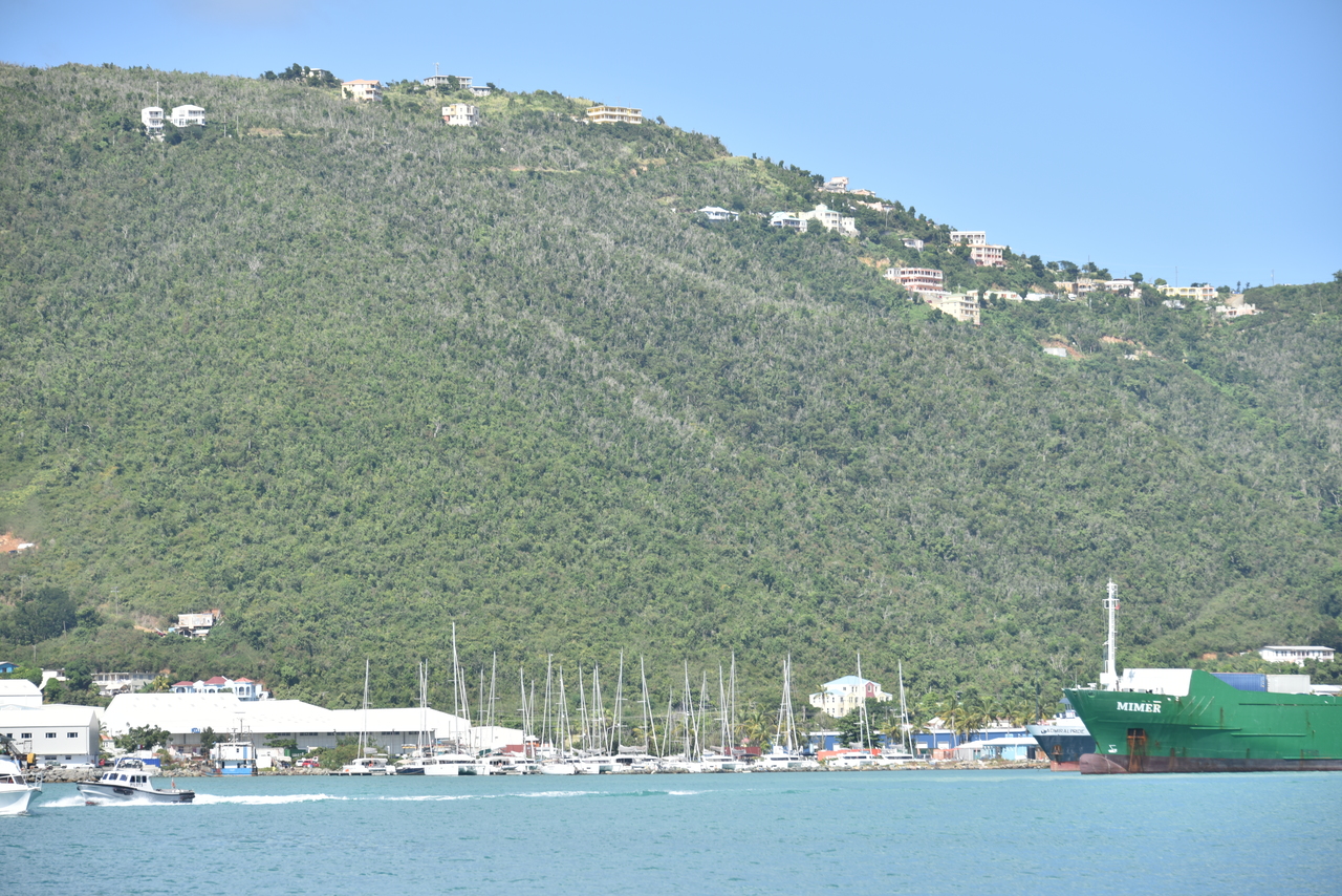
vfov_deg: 9.5
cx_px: 671
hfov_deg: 14.2
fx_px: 5406
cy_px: 448
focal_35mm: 145
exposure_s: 1/320
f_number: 7.1
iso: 100
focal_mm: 145
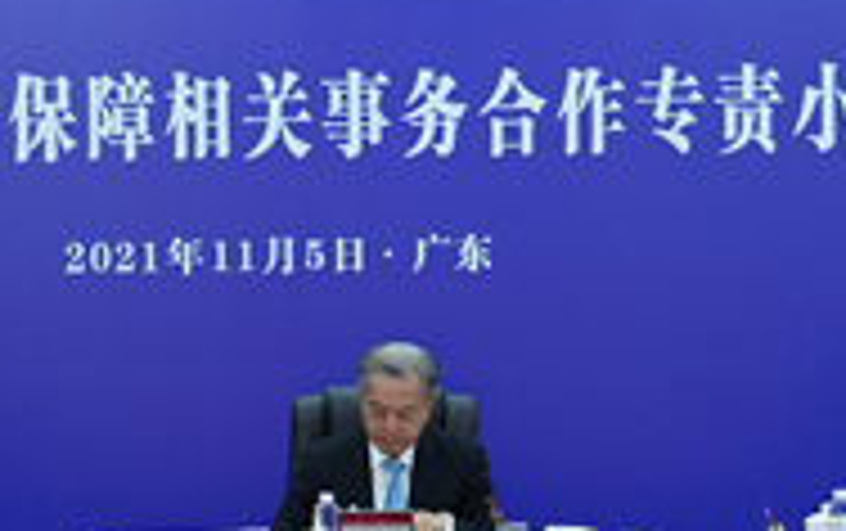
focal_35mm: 193
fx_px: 4455
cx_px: 270
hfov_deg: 10.8
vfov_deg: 6.8
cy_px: 565
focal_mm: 43
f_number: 4
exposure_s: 1/50
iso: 500
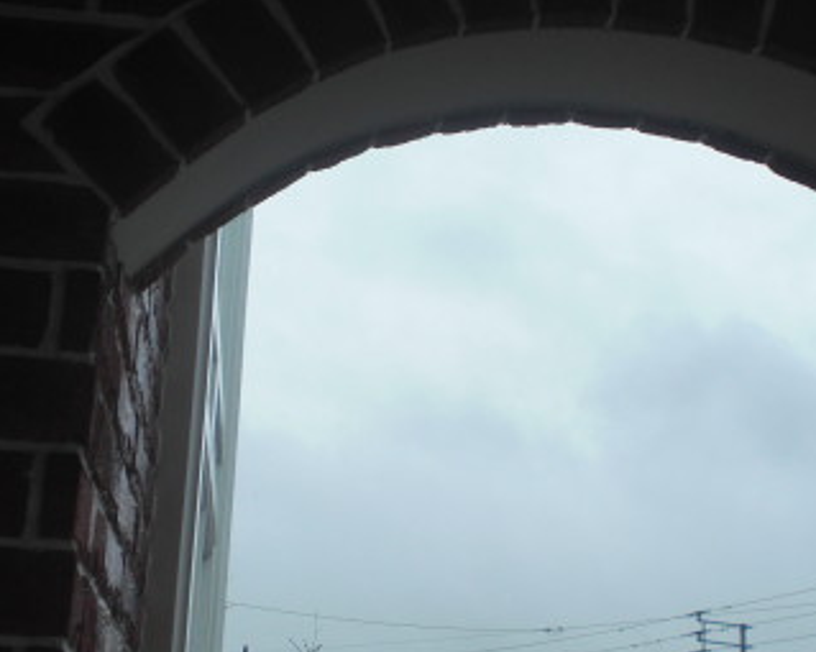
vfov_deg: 24.5
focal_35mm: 62
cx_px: 492
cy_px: 389
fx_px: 1497
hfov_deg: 30.4
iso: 64
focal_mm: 6.3
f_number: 3.1
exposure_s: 1/200
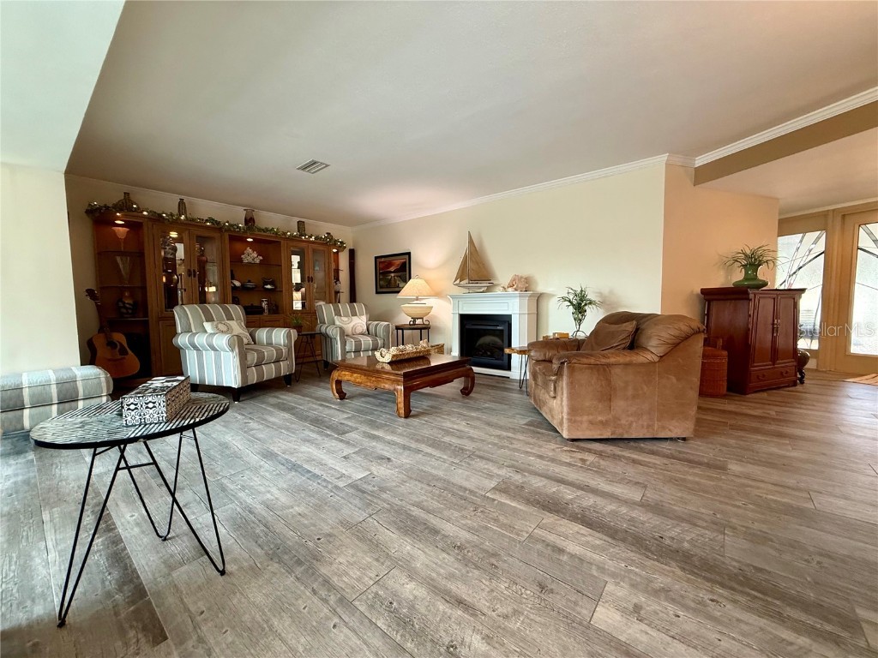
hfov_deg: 102.1
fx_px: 355
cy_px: 329
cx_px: 439
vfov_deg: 85.7
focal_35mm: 14
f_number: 2.2
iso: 200
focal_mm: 2.22
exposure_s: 1/60
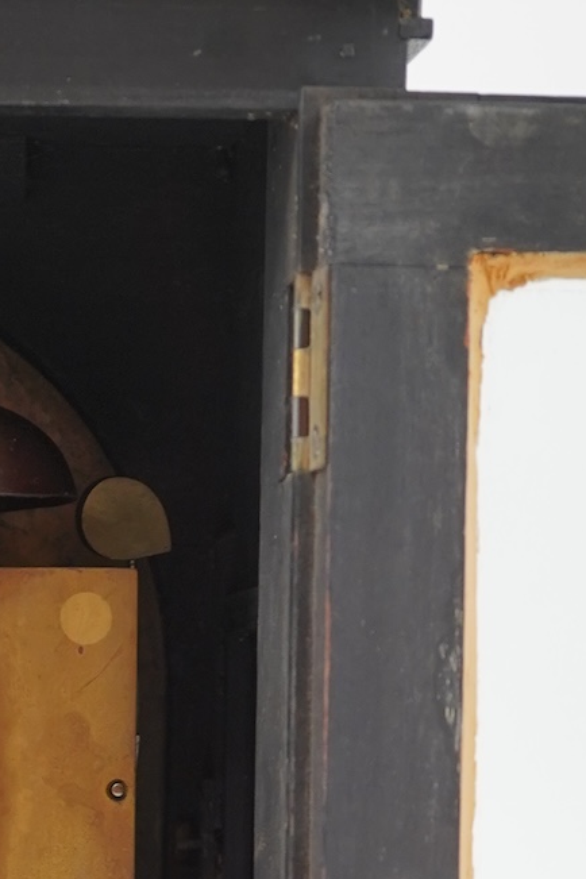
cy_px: 853
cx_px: -196
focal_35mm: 136
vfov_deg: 14.9
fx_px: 3320
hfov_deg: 9.9
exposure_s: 1/60
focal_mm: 30
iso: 640
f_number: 6.3
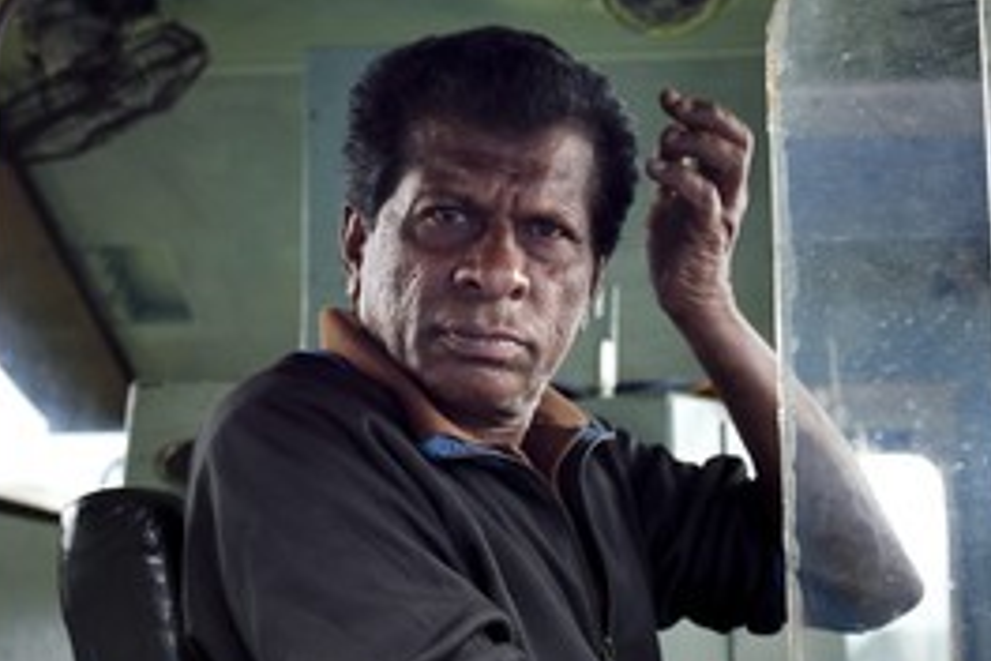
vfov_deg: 26.5
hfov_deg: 38.7
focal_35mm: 51
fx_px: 1404
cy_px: 334
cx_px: 383
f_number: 4
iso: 800
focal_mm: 32
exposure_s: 1/1600
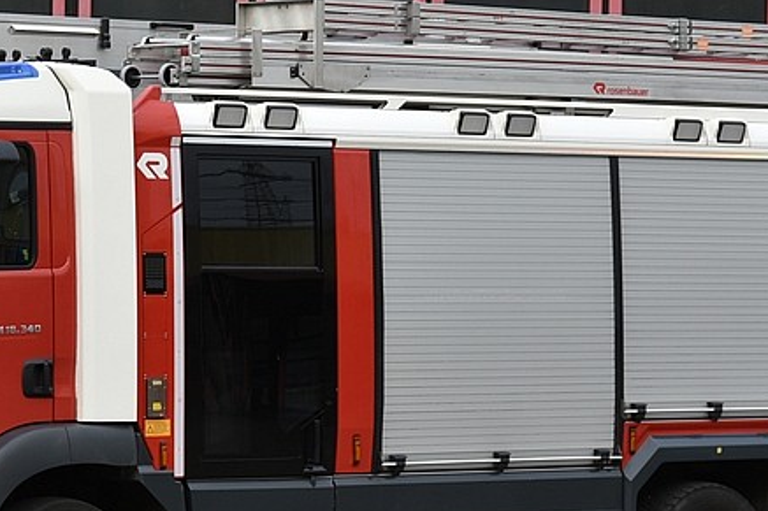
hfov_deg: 11.7
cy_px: 297
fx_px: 3732
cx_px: 276
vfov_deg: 7.8
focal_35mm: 175
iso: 360
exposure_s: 1/250
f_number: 8
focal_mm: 85
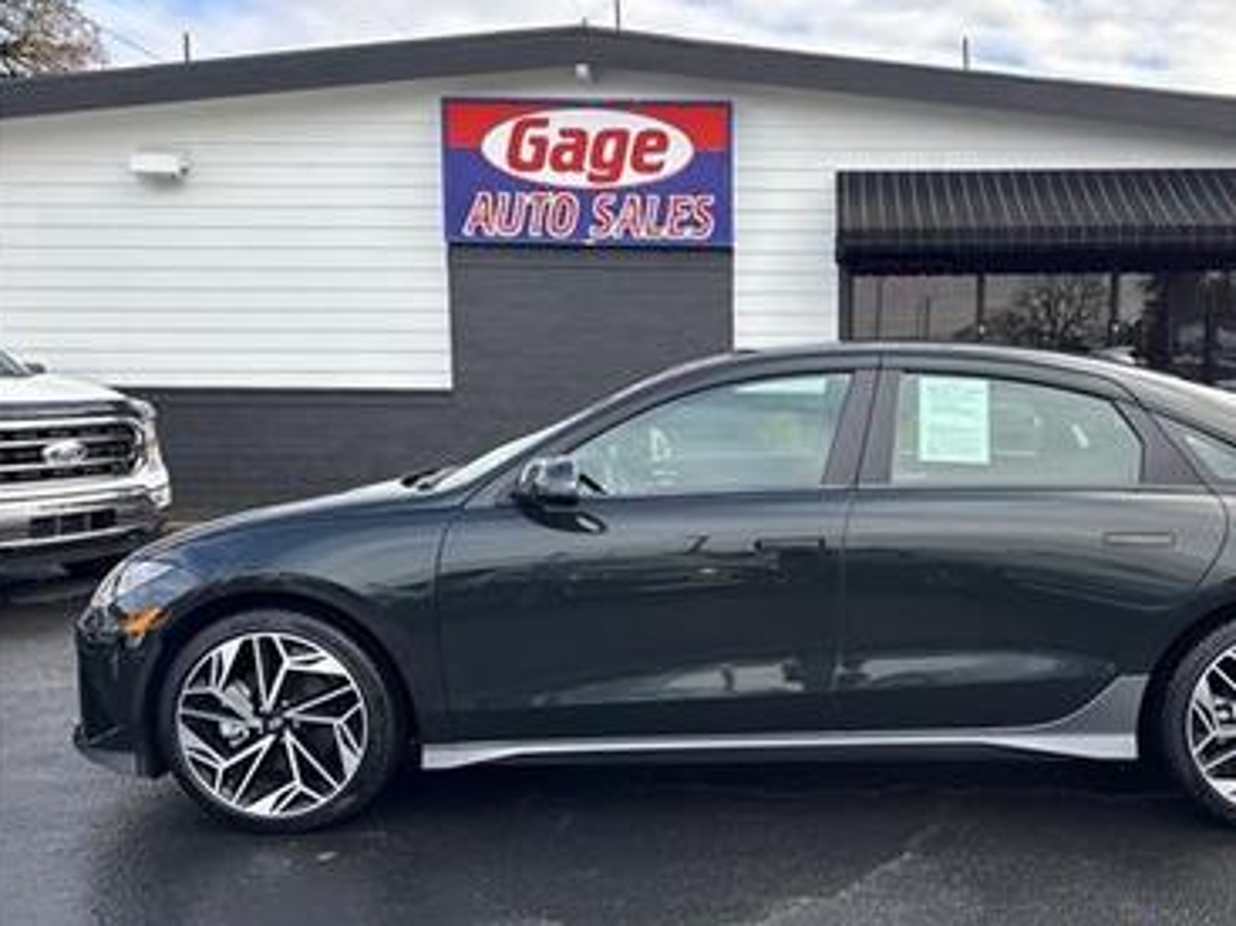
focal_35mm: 33
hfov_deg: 54.2
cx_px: 832
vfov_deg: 42.8
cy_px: 519
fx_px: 1178
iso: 80
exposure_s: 1/780
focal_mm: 6.76
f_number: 1.78
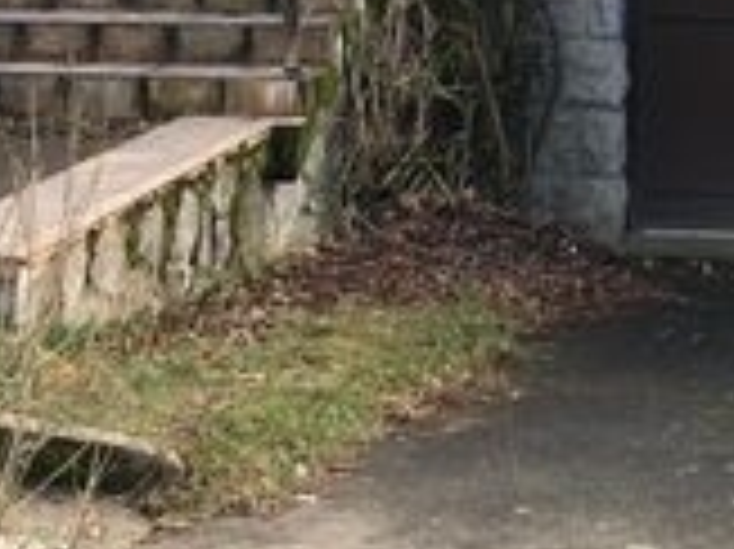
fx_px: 2182
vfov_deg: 13.4
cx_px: 752
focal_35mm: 103
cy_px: -310
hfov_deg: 18.5
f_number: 1.8
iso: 20
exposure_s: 1/225
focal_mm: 3.99
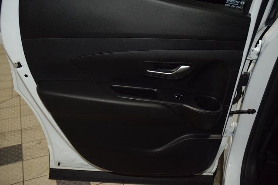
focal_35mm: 33
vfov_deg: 40.0
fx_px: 255
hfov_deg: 57.2
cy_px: 92
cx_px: 139
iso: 1000
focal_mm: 22
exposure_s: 1/125
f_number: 3.5
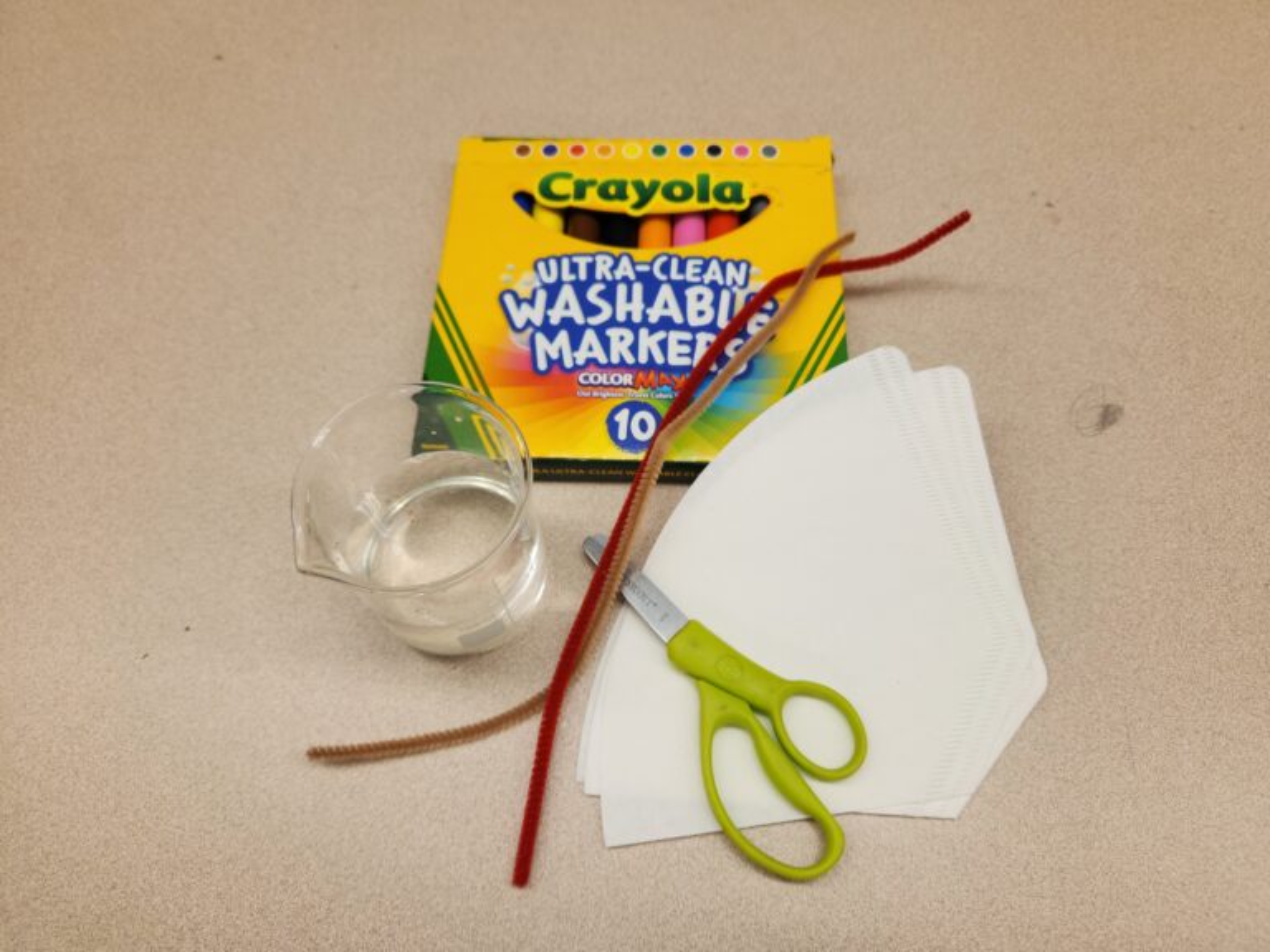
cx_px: 635
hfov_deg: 73.9
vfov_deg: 58.9
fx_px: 844
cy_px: 476
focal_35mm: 23
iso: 25
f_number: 1.8
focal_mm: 5.4
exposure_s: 1/60
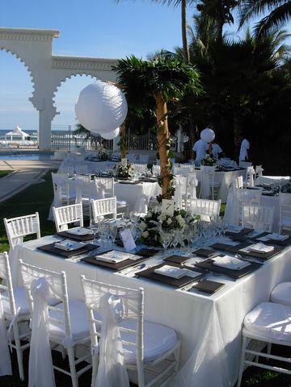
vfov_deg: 49.0
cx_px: 146
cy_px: 194
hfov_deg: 37.7
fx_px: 426
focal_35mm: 38
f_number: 4.9
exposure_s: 1/527
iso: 79
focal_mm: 6.3
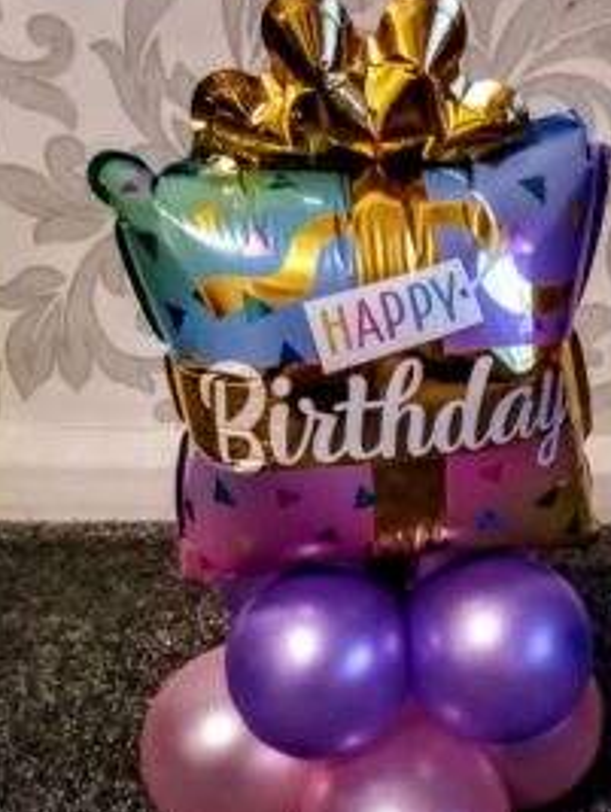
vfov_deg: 44.6
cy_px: 468
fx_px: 986
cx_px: 383
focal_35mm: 42
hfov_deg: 34.2
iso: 1188
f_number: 1.8
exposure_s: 1/20
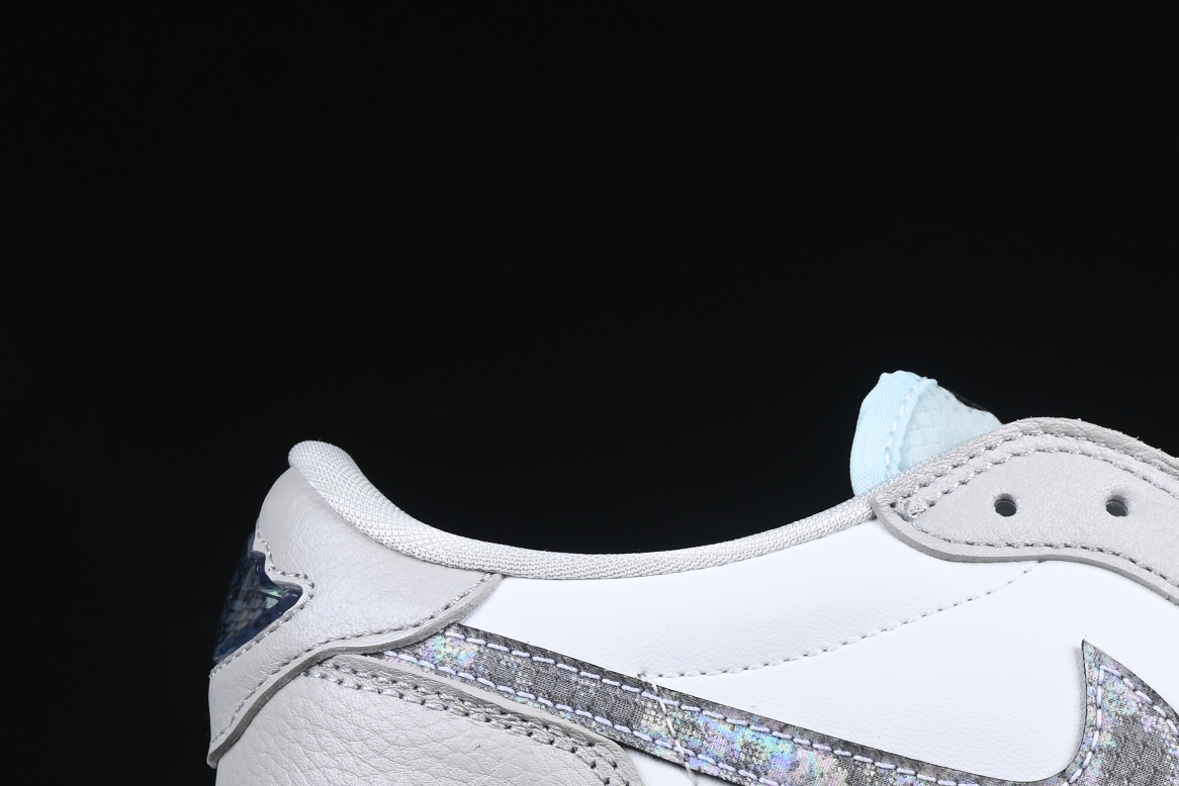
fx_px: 5863
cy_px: 593
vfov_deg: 7.7
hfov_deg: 11.4
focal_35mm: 179
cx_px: 1166
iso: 160
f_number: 8
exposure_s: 1/80
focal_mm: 50
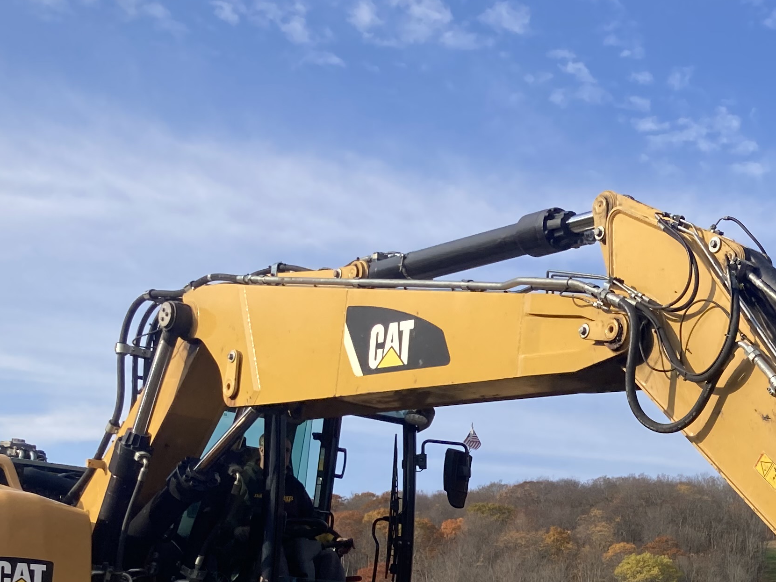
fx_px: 1524
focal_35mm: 68
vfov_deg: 20.6
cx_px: 934
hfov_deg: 25.6
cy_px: 633
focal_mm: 3.99
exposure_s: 1/1185
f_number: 1.8
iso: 20
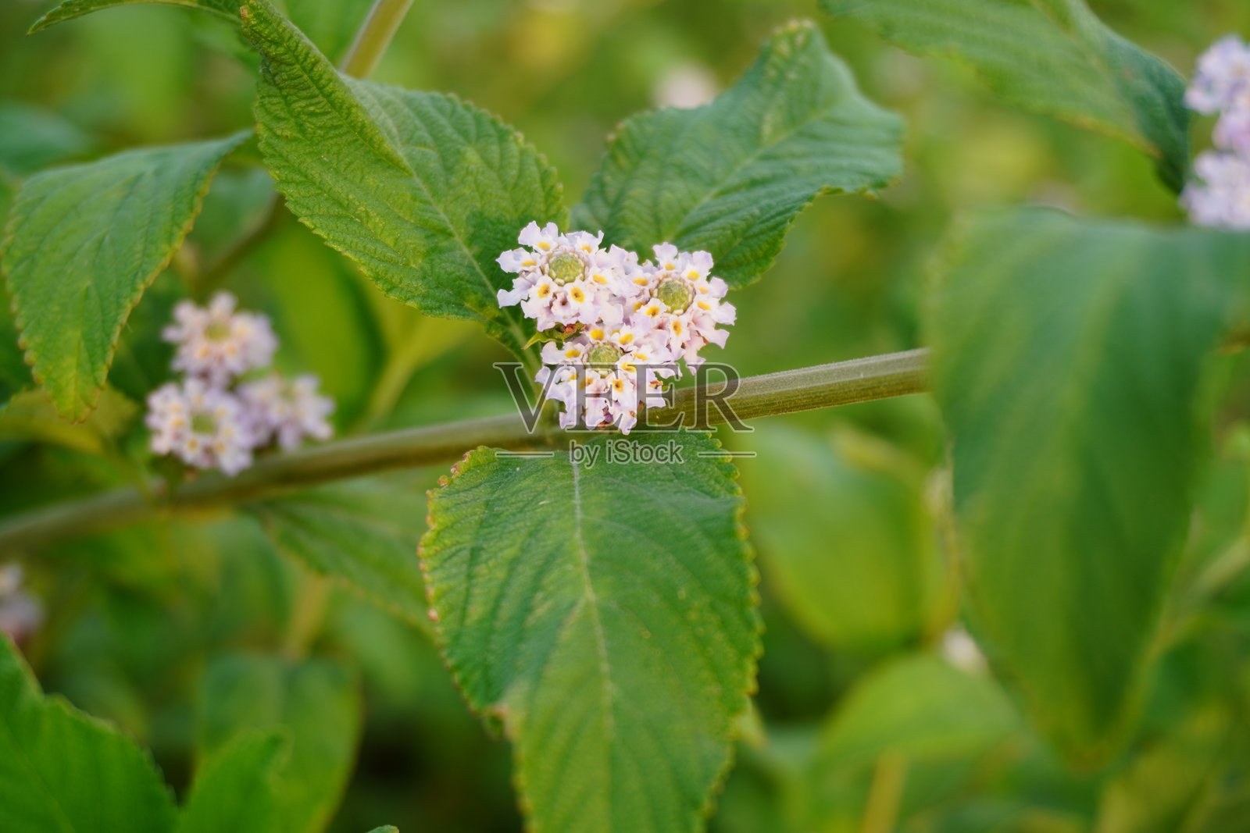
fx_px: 2031
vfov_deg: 23.2
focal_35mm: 58
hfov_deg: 34.2
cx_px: 625
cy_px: 416
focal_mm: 39
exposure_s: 1/90
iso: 100
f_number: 5.6
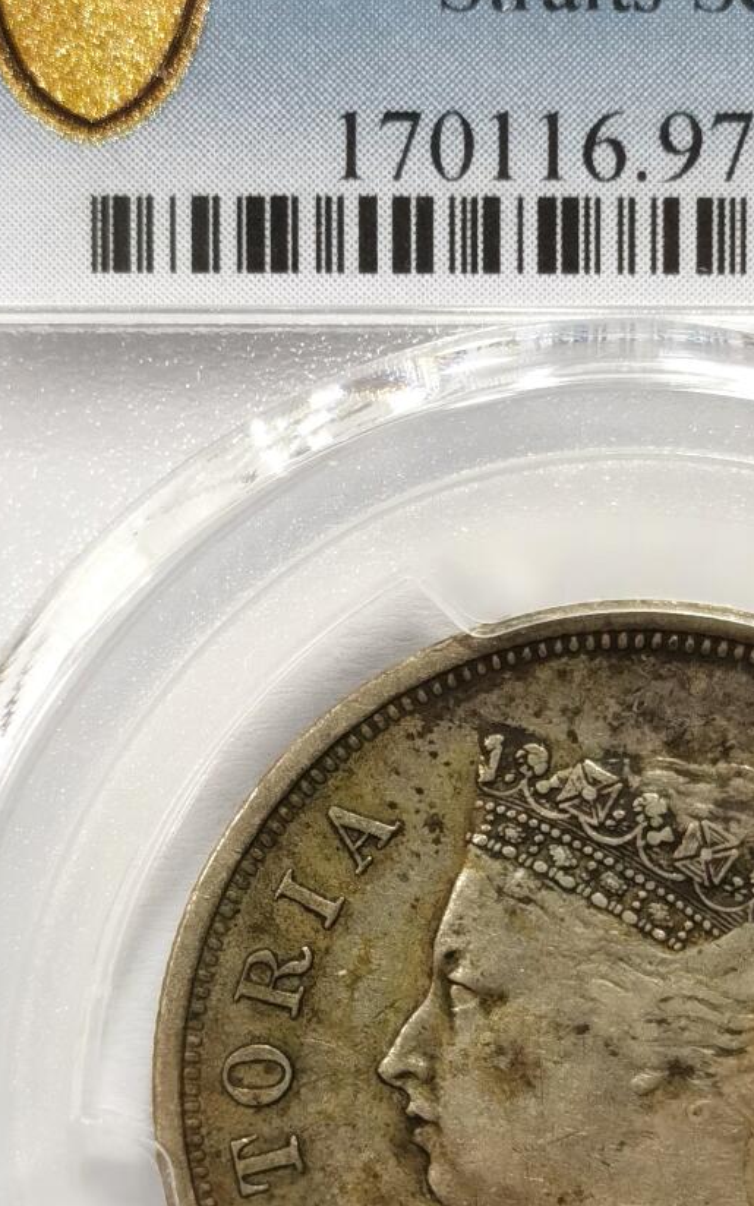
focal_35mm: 125
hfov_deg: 10.4
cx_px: 646
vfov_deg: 16.7
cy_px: 723
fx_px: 4110
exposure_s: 1/100
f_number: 16
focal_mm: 5.56
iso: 160
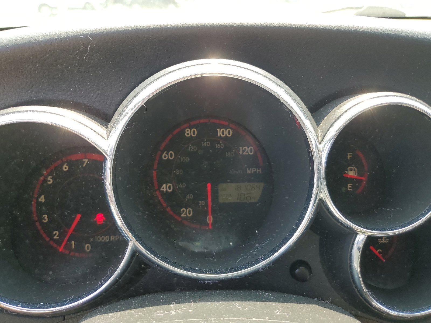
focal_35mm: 26
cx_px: 216
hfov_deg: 67.3
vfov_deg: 53.1
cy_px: 162
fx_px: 324
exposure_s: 1/204
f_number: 1.5
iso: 50
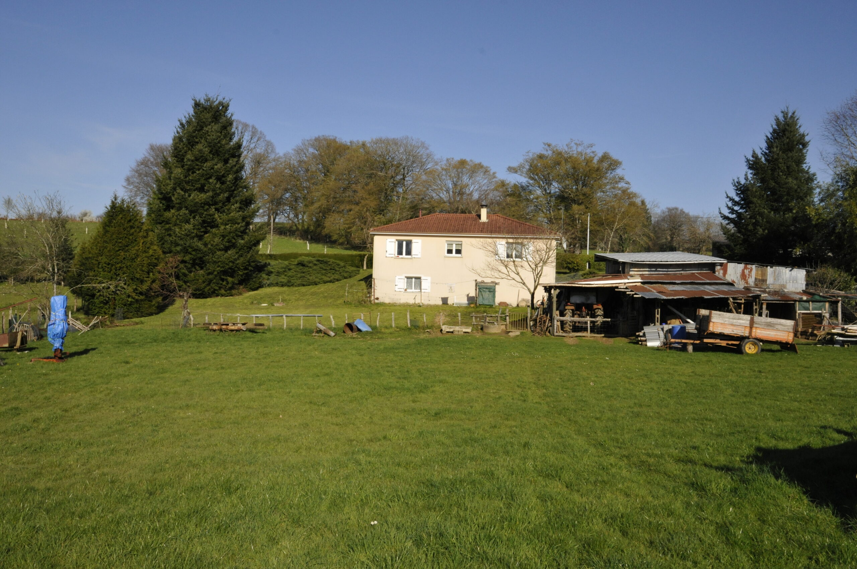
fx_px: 713
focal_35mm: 30
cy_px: 284
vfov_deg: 43.5
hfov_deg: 62.0
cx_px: 428
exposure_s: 1/640
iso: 800
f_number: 13
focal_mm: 20
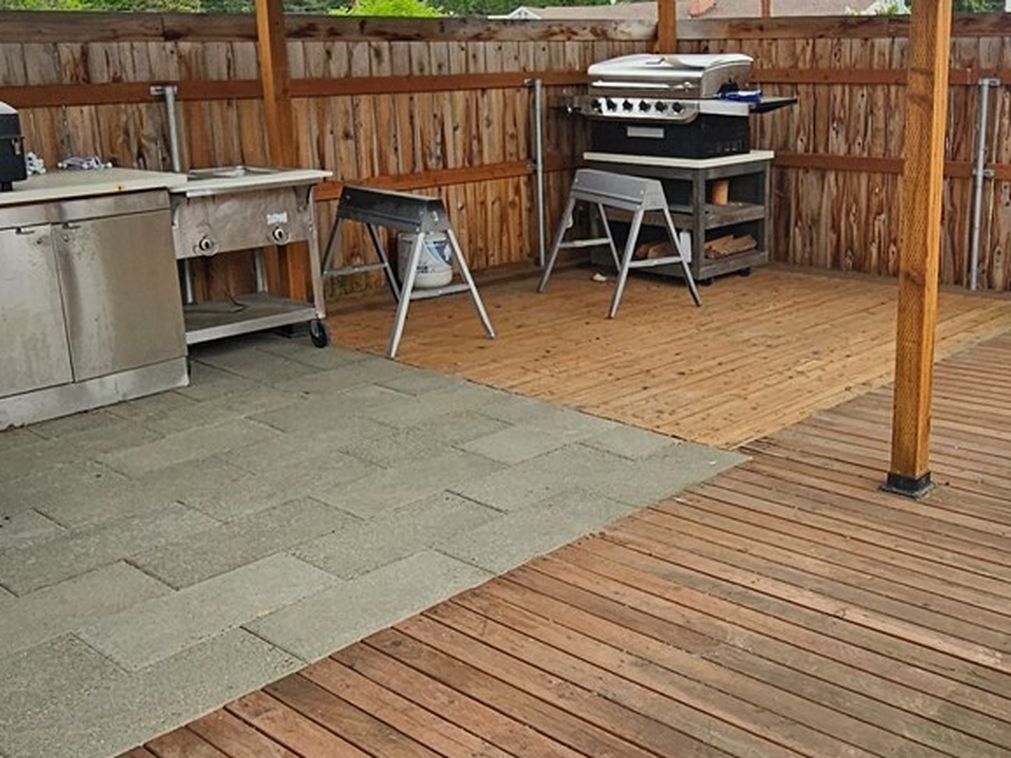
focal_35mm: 36
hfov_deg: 50.7
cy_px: 333
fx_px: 1051
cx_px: 645
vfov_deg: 39.6
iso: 50
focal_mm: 2.2
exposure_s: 1/423
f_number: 2.2
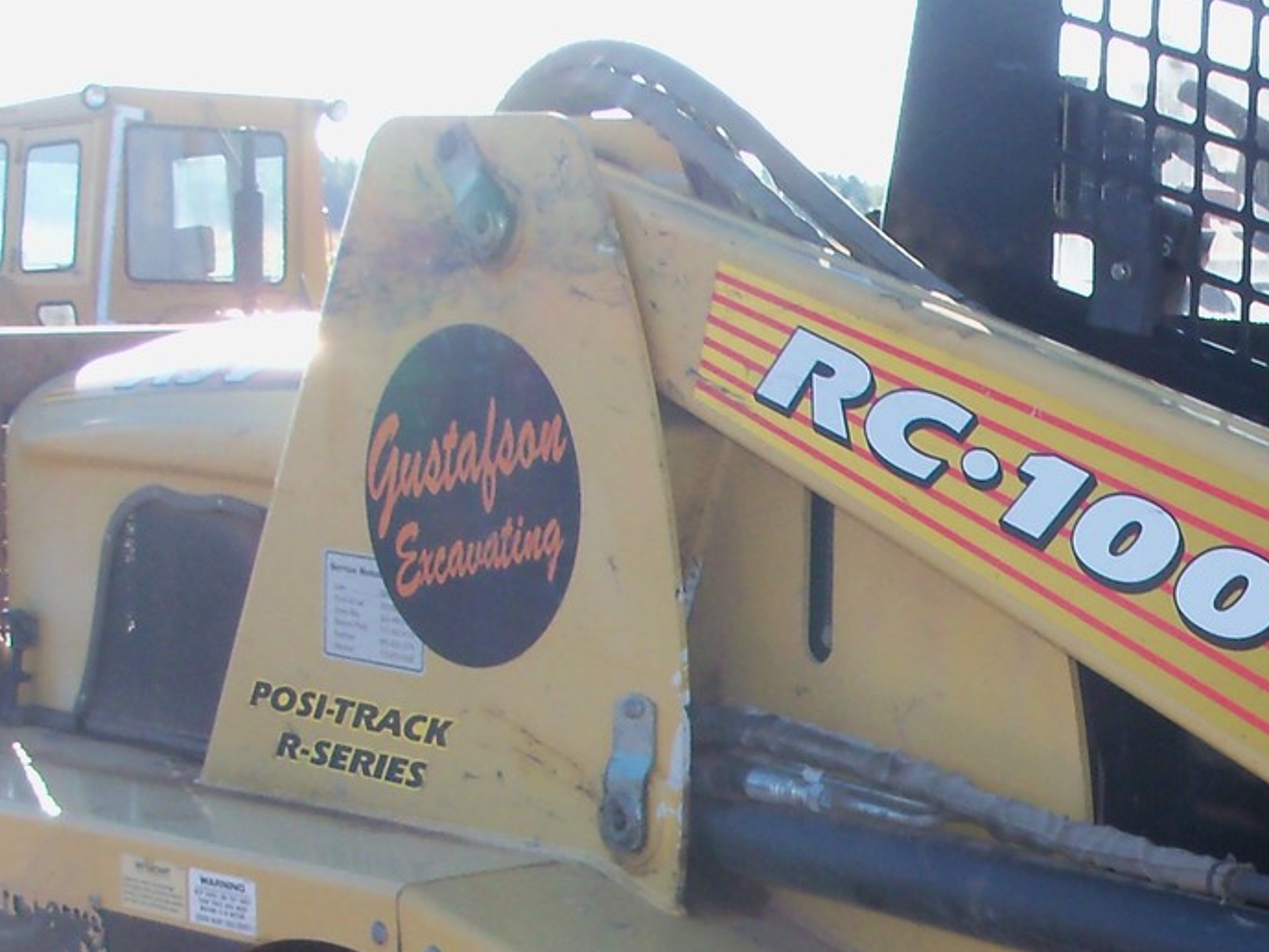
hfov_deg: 18.3
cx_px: 1322
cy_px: 1035
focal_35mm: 104
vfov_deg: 13.9
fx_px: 3813
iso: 80
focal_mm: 6.3
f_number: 3
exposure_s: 1/320
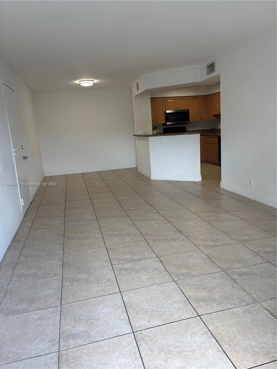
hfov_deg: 53.1
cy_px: 184
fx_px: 277
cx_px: 138
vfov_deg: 67.3
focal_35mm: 26
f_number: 1.6
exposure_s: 1/120
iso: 64
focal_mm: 5.96
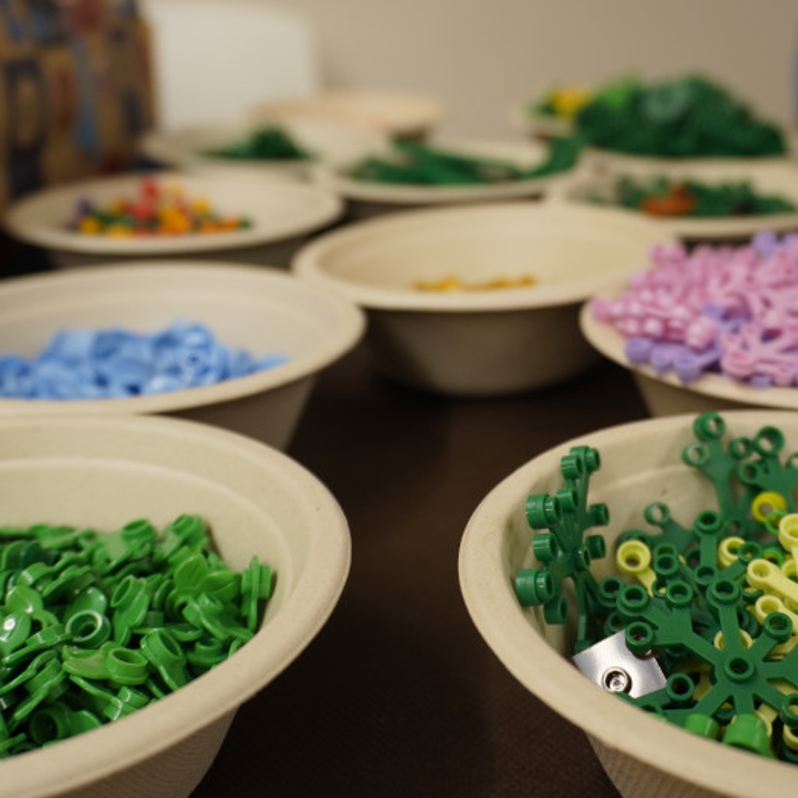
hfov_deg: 39.0
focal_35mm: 43
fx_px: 1122
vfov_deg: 39.2
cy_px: 394
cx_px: 472
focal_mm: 22
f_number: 4
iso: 400
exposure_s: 1/60
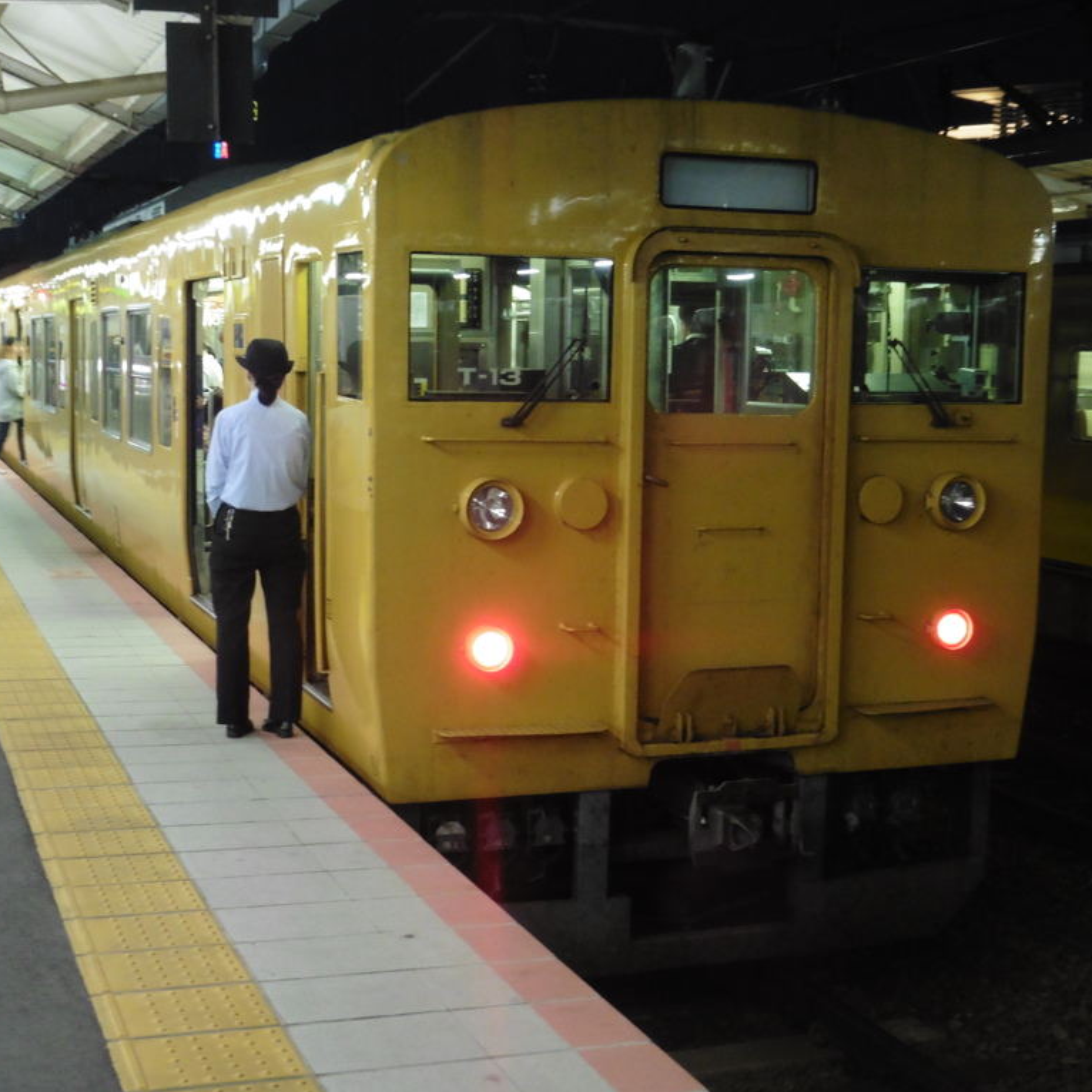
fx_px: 1856
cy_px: 546
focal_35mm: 52
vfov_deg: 32.8
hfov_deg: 32.8
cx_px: 555
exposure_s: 1/10
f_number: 4.1
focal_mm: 7.9
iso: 400
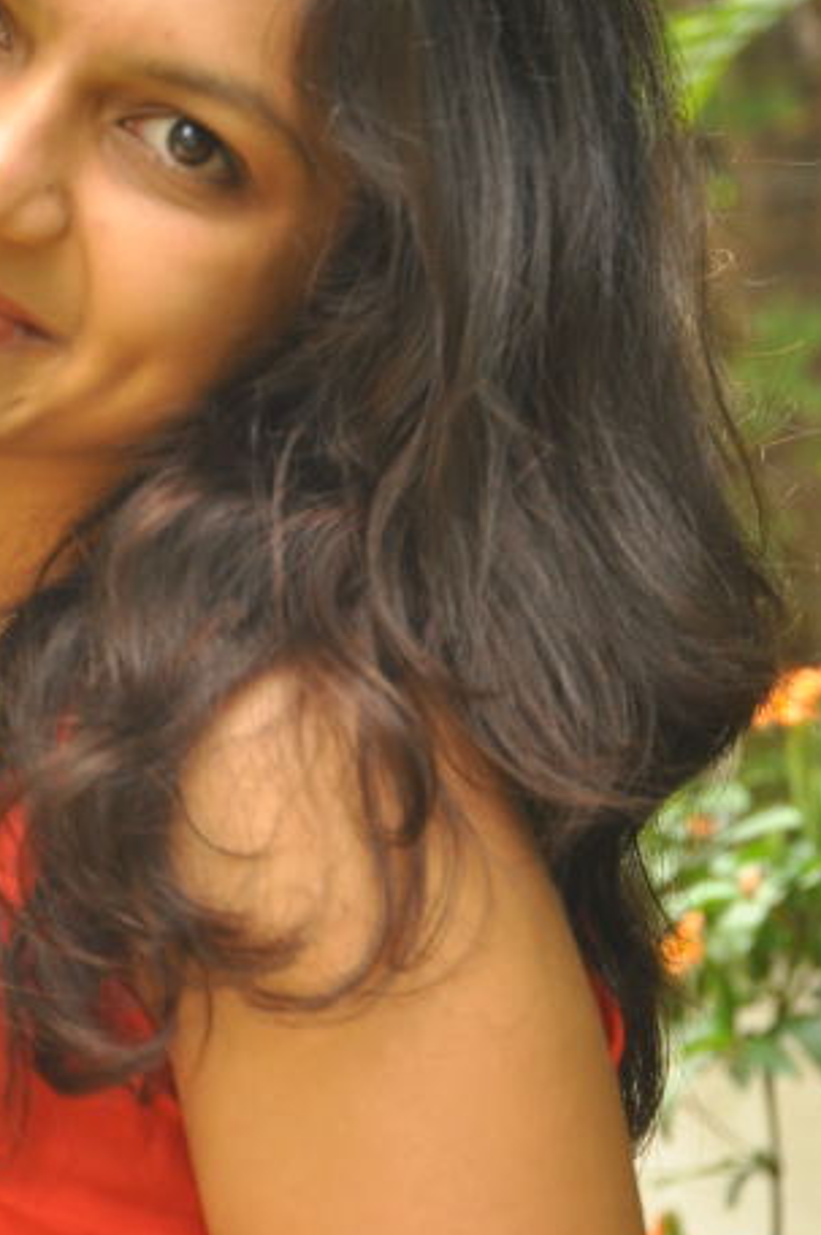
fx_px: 8091
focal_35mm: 236
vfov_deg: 8.7
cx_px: 24
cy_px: 618
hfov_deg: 5.8
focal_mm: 70
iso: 400
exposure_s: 1/125
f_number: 6.3
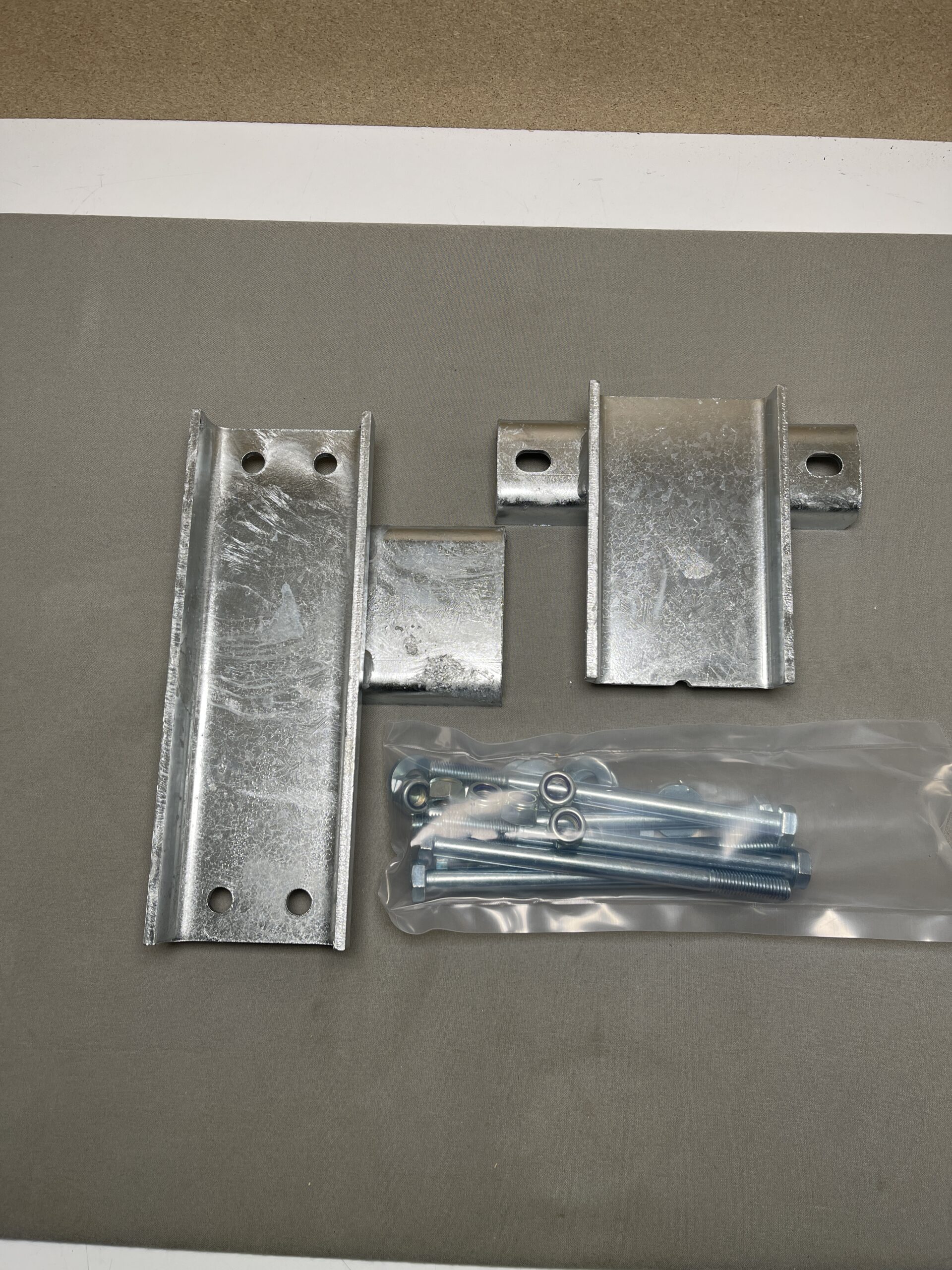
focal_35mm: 26
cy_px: 635
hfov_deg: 53.1
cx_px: 476
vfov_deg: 67.3
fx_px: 953
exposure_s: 1/145
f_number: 1.6
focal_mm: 5.1
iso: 32
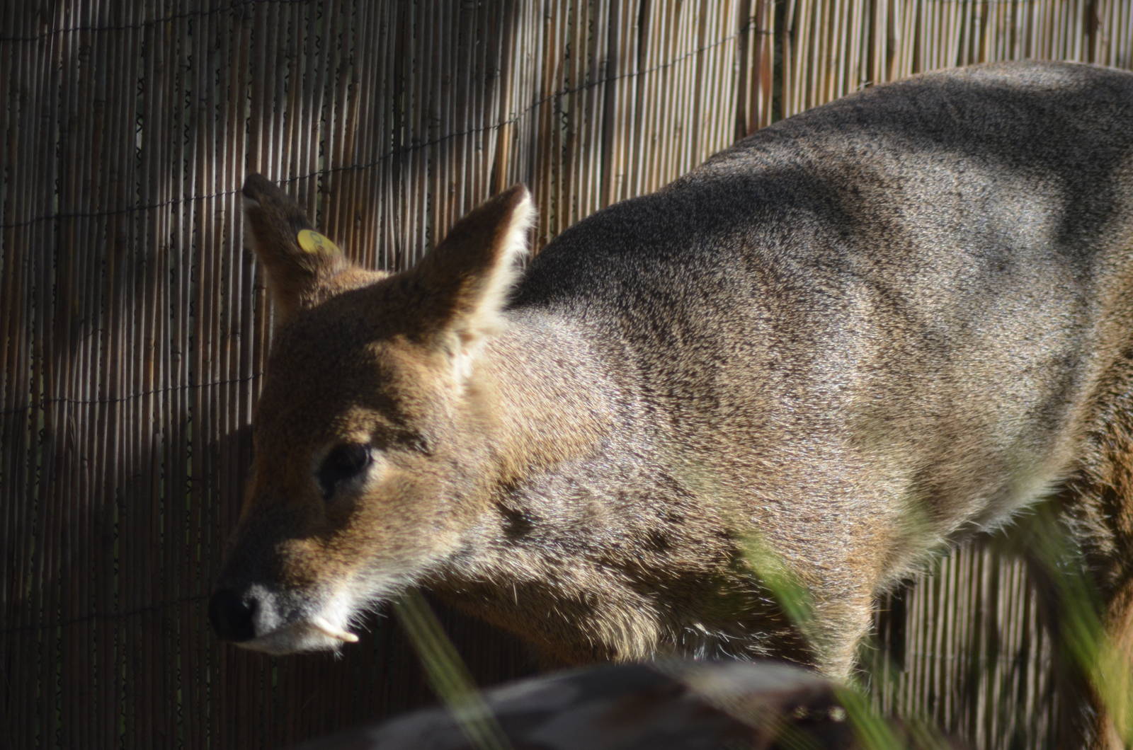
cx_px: 566
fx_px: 14134
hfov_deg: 4.6
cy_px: 375
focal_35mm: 450
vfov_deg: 3.0
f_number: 5.6
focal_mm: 300
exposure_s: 1/1000
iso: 500
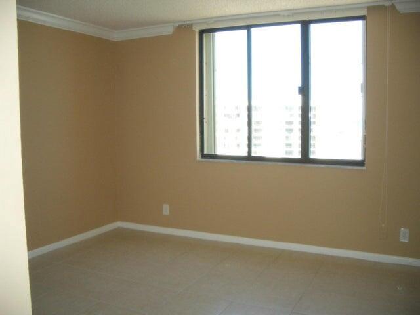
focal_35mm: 35
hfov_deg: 52.6
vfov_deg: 40.7
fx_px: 425
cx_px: 210
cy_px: 158
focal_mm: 5.8
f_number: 2.6
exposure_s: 1/320
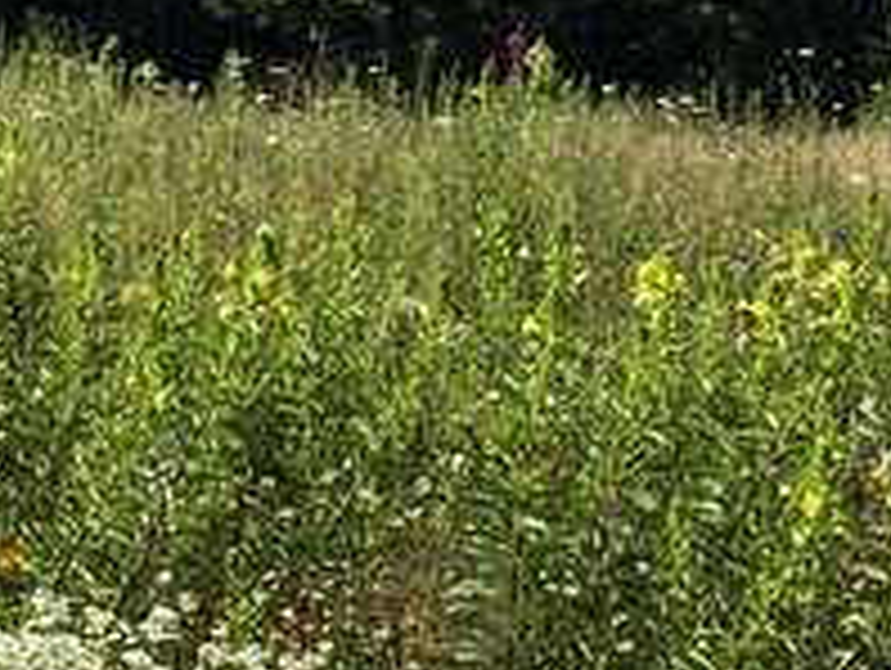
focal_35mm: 117
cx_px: 189
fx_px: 3015
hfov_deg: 16.7
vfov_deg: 12.2
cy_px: -292
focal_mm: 4.15
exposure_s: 1/2198
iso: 32
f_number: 2.2
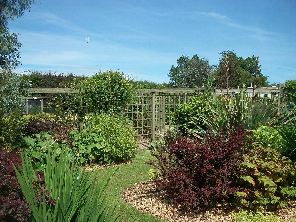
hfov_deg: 56.8
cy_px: 111
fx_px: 274
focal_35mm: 32
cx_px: 148
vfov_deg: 44.2
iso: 80
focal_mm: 5.7
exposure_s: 1/400
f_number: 5.5
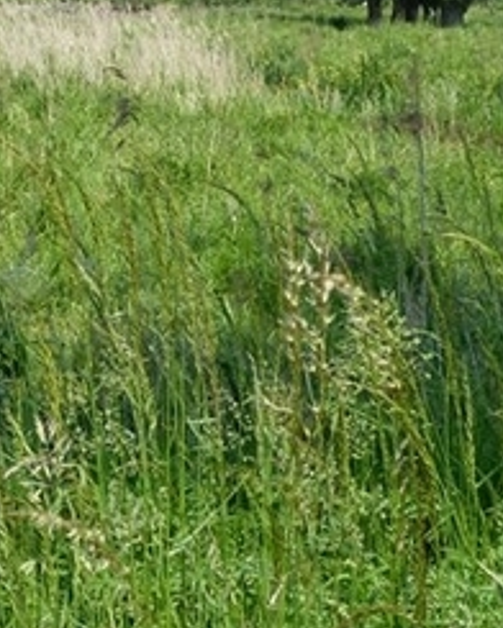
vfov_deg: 16.2
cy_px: 74
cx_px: -180
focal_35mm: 117
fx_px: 2177
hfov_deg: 12.7
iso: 80
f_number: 4.5
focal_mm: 8.7
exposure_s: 1/250
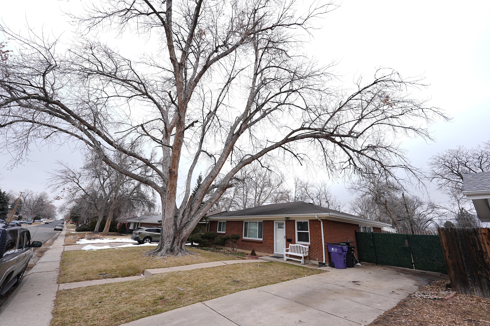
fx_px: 191
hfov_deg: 104.3
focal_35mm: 14
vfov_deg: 81.2
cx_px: 245
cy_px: 163
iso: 200
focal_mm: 14
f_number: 3.2
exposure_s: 1/800
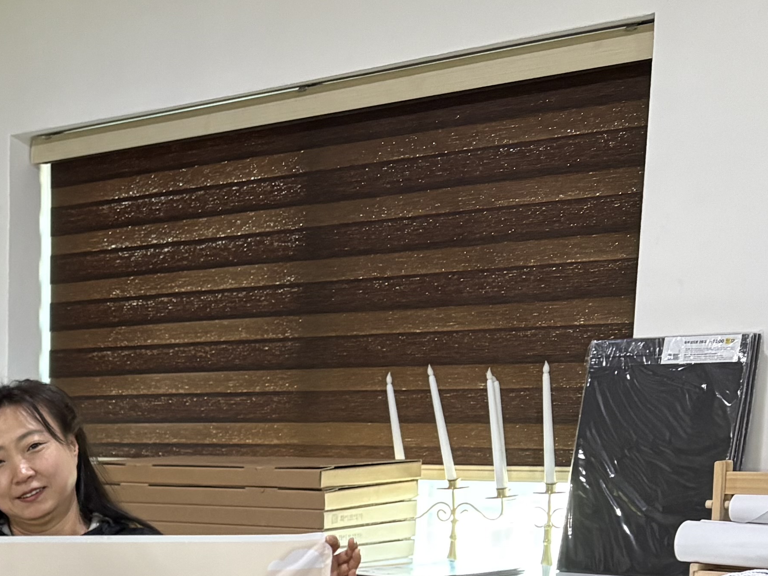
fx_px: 1842
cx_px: -336
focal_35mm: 83
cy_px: 718
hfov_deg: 20.6
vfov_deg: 16.9
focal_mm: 5.96
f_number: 1.6
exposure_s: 1/60
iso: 200
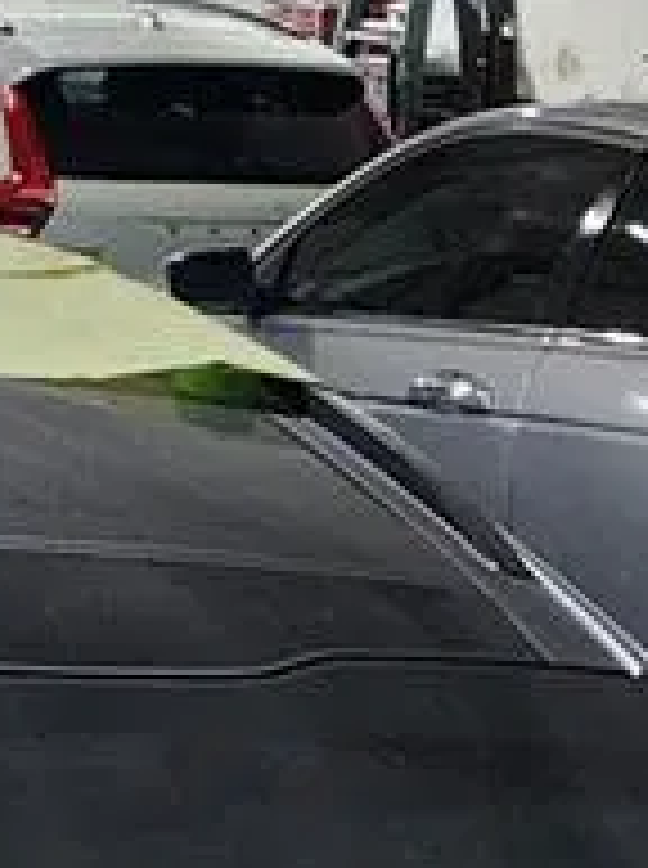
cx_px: -702
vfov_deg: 21.0
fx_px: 2028
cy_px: -382
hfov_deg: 14.6
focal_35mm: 81
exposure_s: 1/60
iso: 160
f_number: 2.2
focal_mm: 2.2
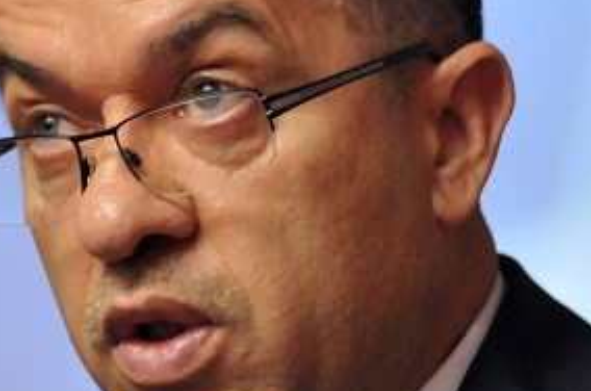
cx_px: 100
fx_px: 8043
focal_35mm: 491
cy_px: 240
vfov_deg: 2.8
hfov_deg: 4.2
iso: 1250
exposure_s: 1/80
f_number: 2.8
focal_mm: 116
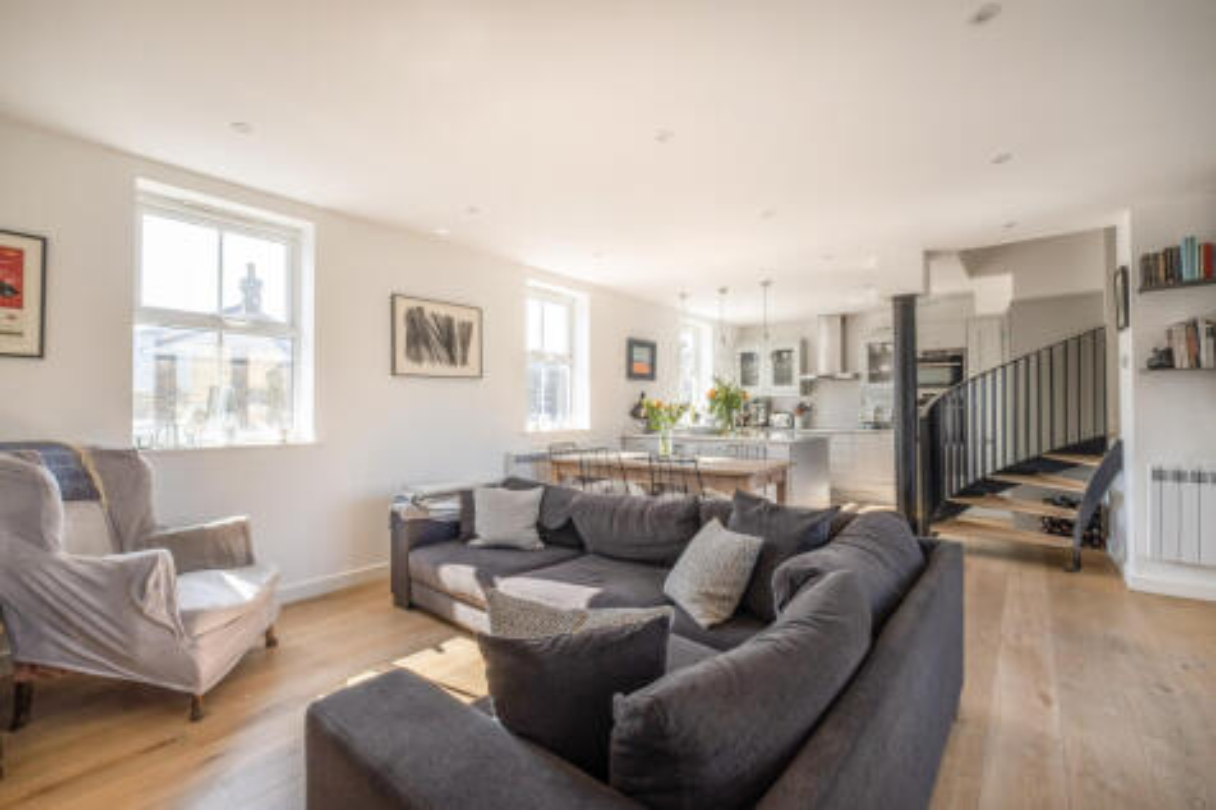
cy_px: 405
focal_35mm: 15
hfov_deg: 100.4
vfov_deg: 77.3
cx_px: 608
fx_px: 506
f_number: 7.1
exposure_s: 1/60
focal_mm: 10
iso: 200
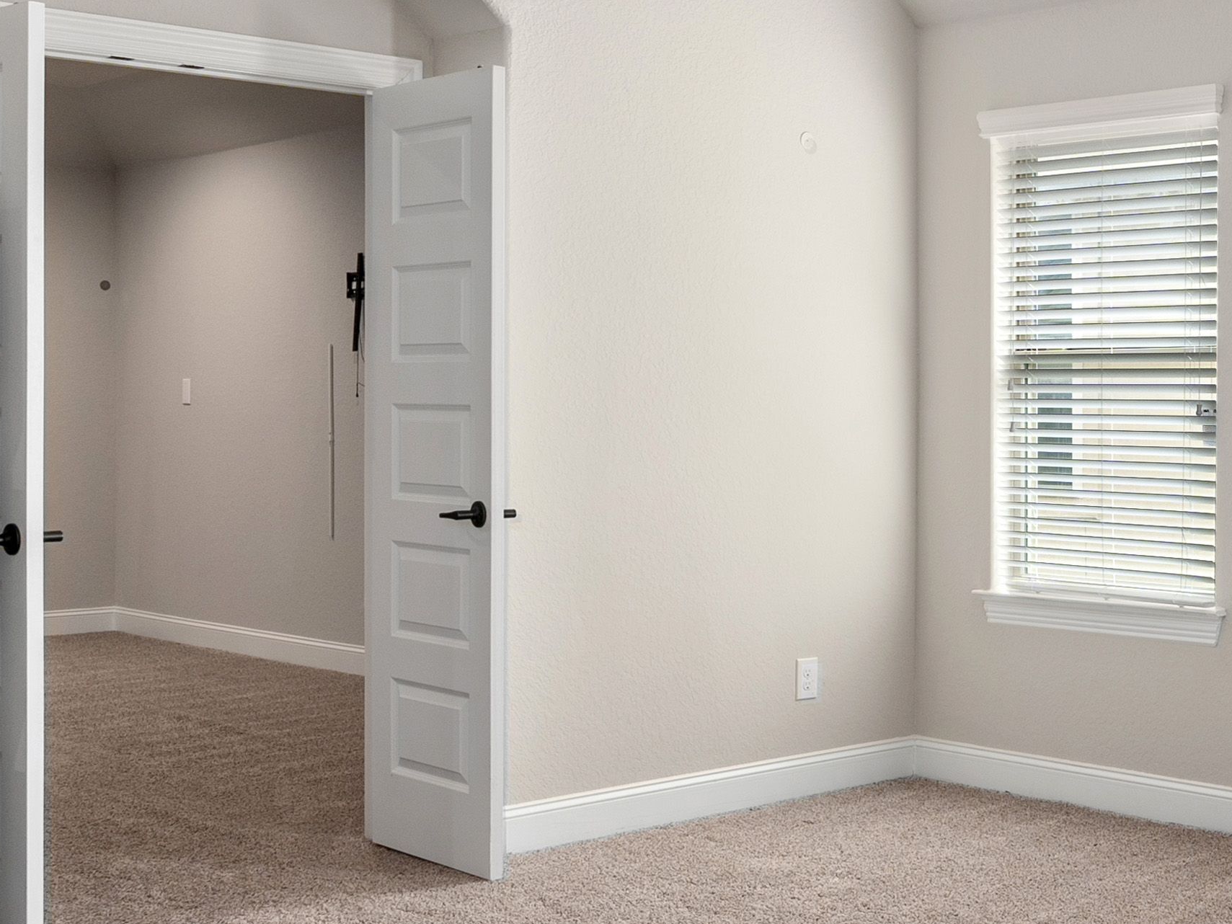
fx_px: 1922
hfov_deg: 33.8
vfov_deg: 27.0
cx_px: 1084
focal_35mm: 54
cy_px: 437
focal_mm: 16
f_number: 7.1
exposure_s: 1/2.5
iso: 320
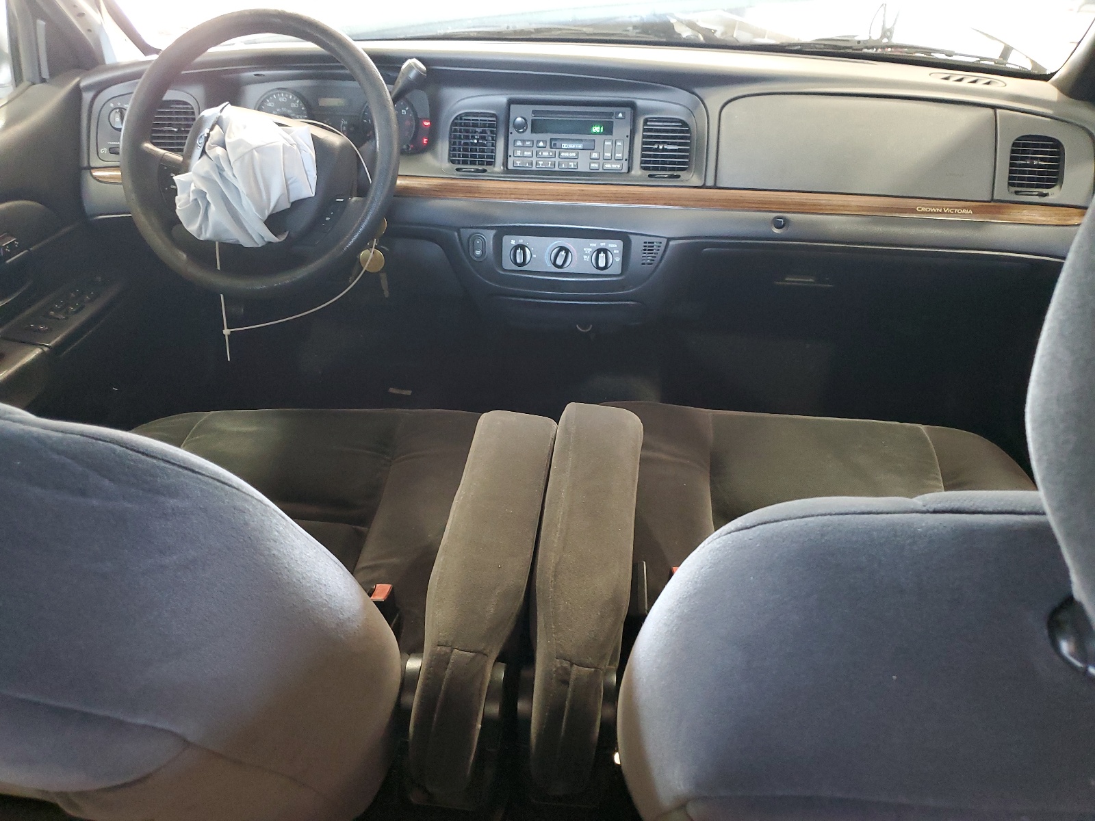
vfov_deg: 53.1
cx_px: 548
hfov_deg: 67.3
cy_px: 410
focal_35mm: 26
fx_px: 822
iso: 289
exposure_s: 1/17
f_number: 1.5
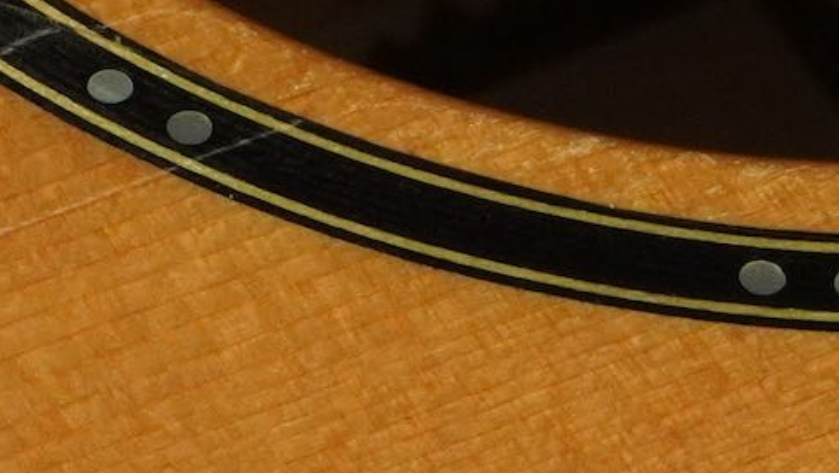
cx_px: 363
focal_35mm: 339
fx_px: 7551
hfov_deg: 6.4
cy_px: 665
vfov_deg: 3.6
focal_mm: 35
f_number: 11
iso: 1250
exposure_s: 1/60
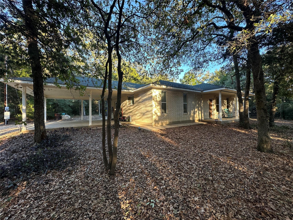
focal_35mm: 14
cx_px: 146
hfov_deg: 102.1
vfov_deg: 85.7
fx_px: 119
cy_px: 110
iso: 40
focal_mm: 2.22
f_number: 2.2
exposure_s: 1/99
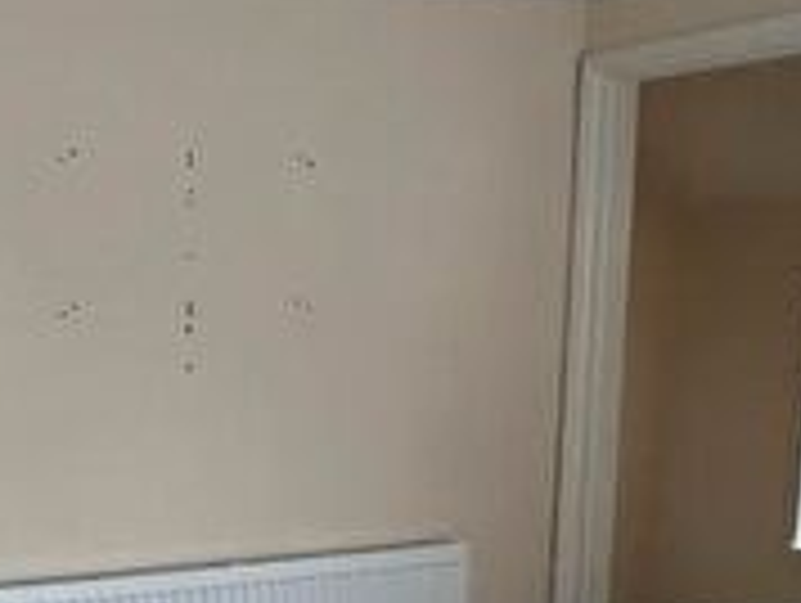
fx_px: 1182
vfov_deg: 28.3
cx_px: 90
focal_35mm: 51
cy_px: 439
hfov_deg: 35.4
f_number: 1.8
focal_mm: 1.57
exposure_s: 1/60
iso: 500
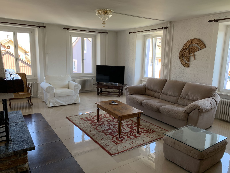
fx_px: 173
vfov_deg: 53.1
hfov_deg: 67.3
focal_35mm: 26
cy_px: 86
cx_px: 115
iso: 64
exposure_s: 1/121
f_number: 1.8
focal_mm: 4.25
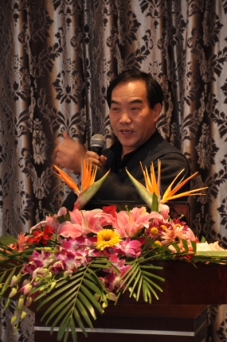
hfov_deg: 7.9
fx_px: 1648
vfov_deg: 11.8
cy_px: 171
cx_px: 114
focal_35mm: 174
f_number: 5.6
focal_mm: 116
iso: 640
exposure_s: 1/30
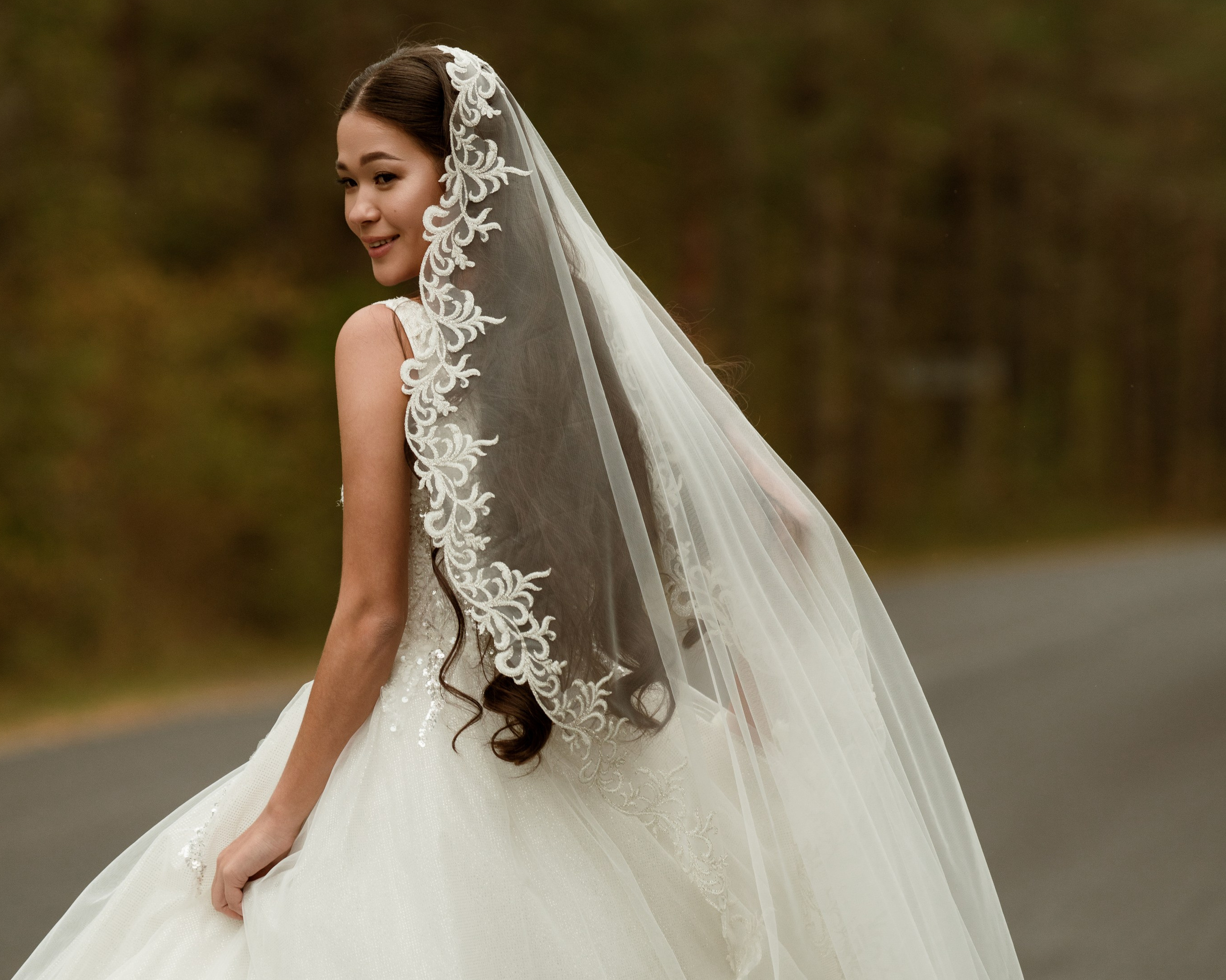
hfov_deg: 10.1
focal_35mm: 192
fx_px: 6966
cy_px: 238
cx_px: 612
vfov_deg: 8.0
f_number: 3.2
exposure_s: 1/2000
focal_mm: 136
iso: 640
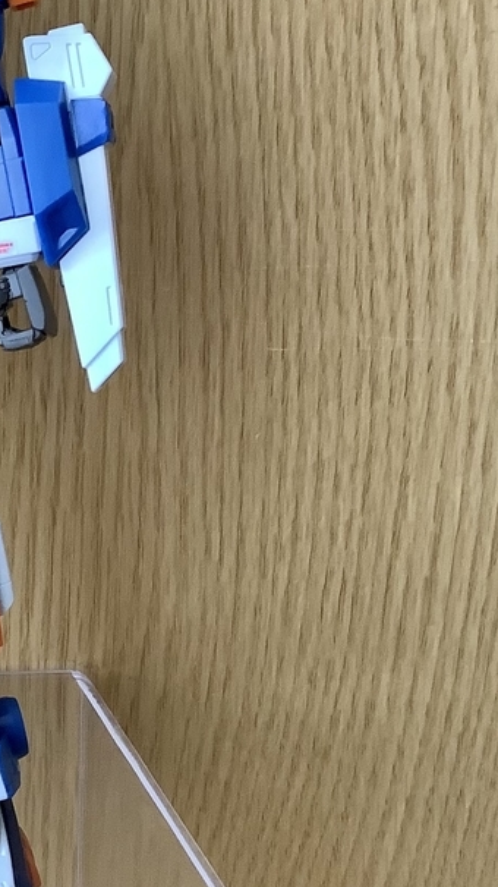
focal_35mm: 67
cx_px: -179
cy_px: 318
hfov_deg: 16.8
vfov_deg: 31.3
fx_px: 1574
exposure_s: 1/50
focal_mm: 3.3
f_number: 2.4
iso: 250
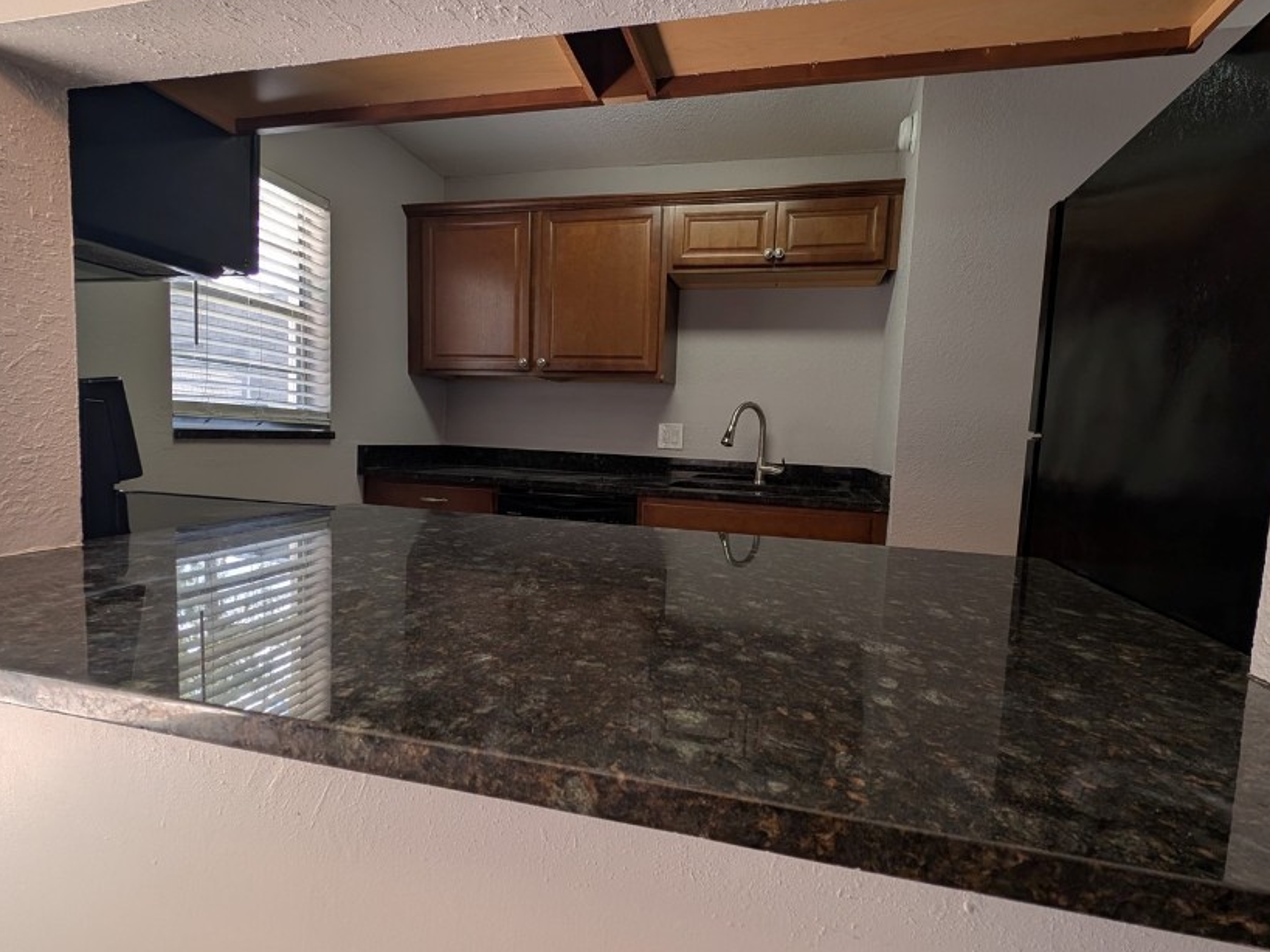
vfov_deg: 81.7
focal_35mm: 15
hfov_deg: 98.1
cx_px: 662
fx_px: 550
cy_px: 482
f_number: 1.95
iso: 71
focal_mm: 2.23
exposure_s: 1/120
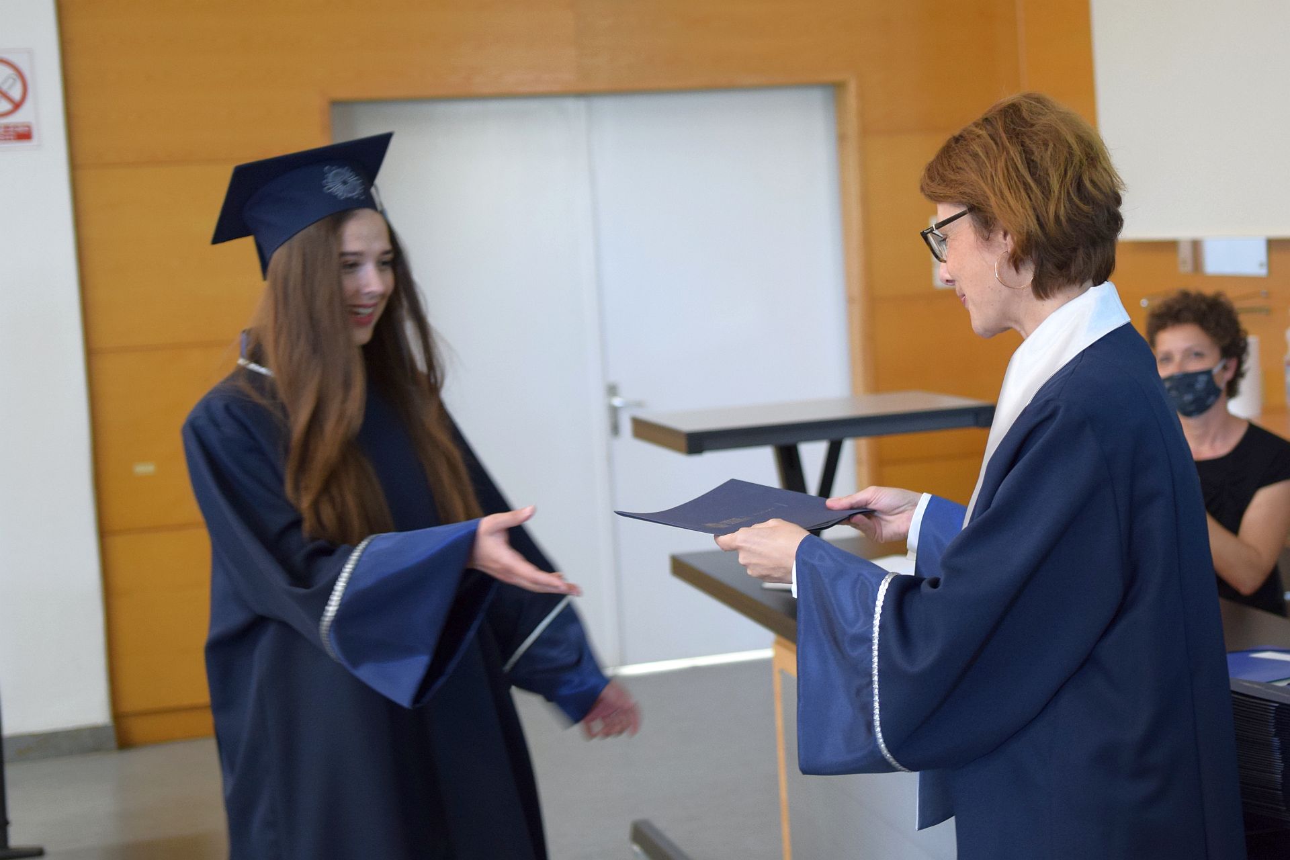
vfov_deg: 29.9
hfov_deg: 43.6
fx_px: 1612
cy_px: 430
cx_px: 645
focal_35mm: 45
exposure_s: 1/60
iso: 800
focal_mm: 30
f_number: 1.8
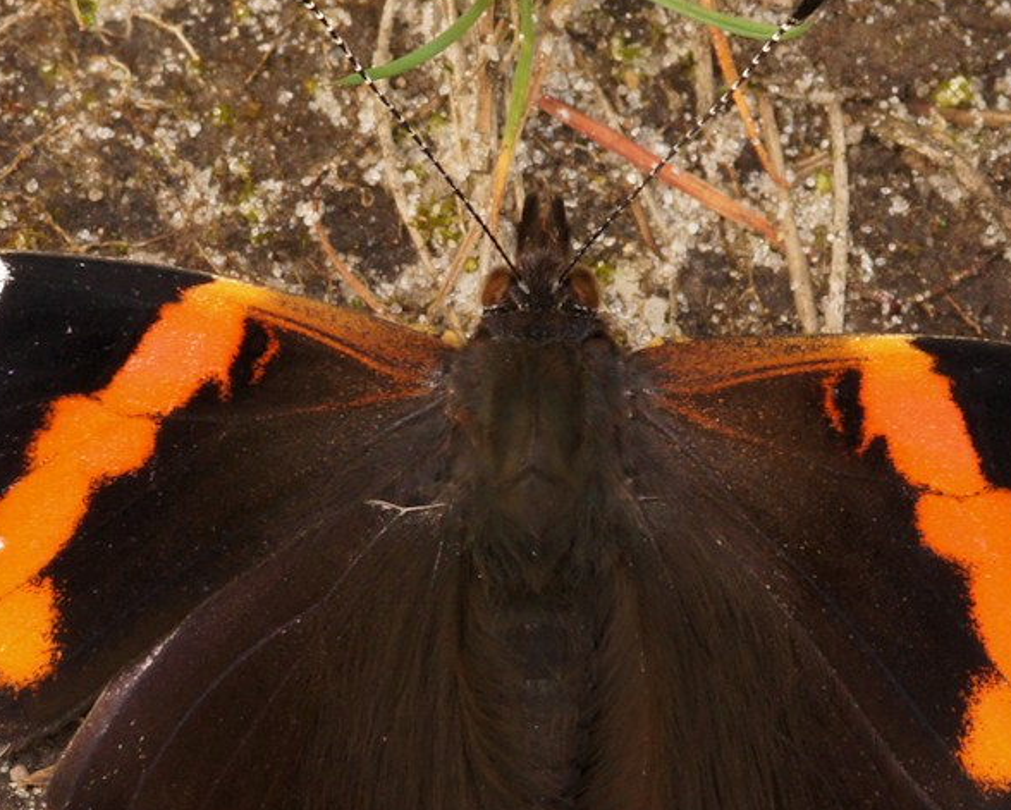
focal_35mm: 314
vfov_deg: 4.9
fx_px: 9400
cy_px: 513
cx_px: 543
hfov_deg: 6.2
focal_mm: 105
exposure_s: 1/30
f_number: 13
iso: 400
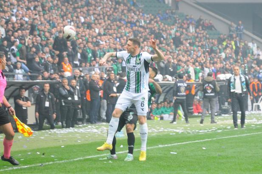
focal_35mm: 218
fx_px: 1581
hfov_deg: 9.5
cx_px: 131
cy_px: 87
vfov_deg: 6.3
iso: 2500
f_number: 5.6
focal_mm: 145
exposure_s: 1/320
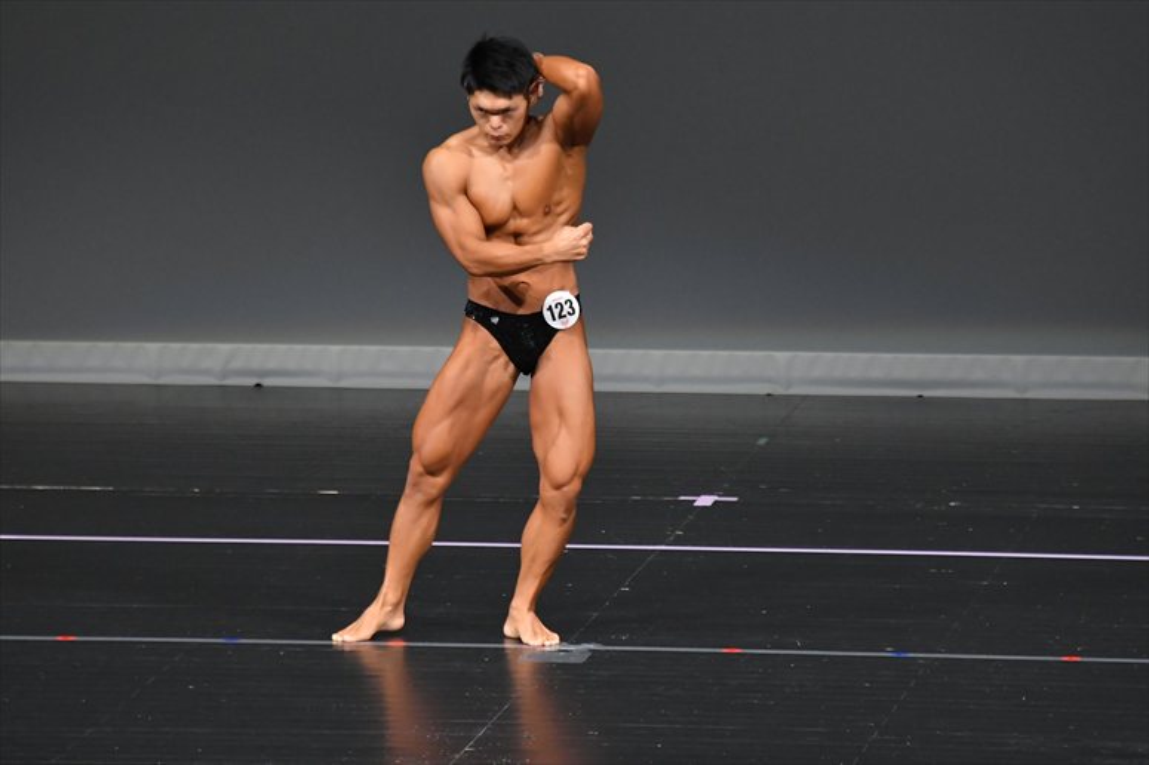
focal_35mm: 345
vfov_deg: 4.0
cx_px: 574
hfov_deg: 6.0
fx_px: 11006
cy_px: 382
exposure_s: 1/400
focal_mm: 230
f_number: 5.6
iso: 4000
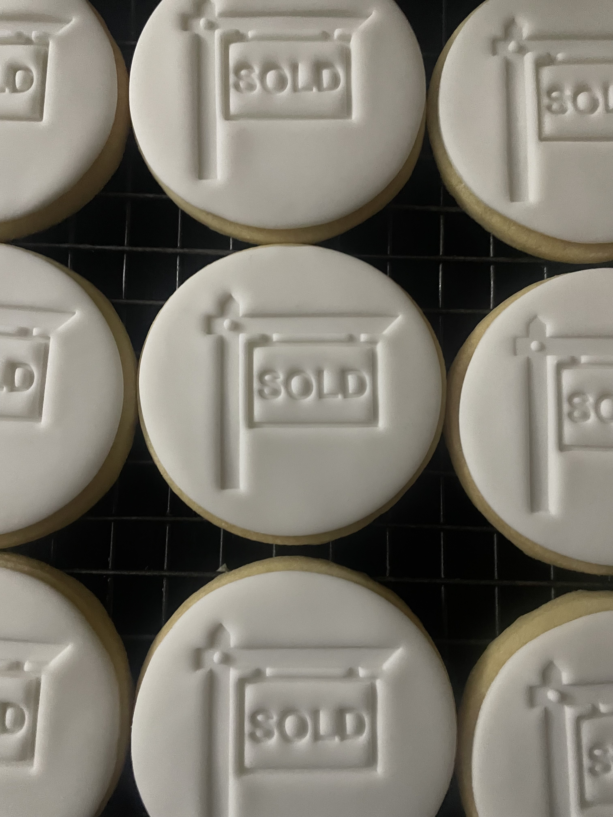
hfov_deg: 53.1
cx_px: 306
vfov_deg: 67.3
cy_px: 408
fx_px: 614
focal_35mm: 26
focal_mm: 4.2
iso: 640
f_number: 1.6
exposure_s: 1/25
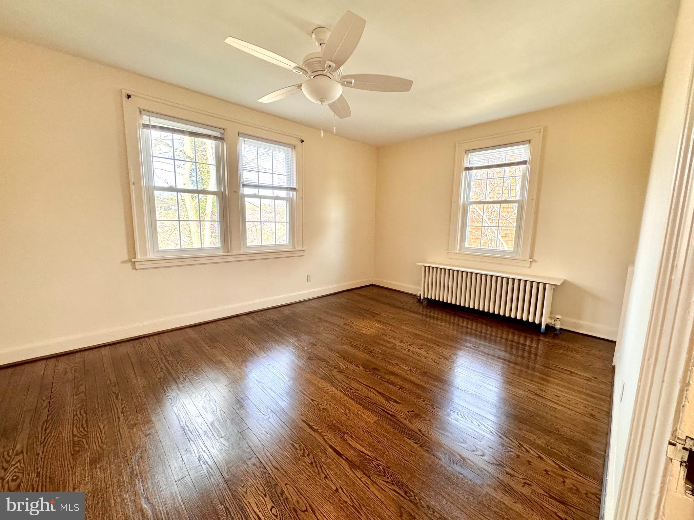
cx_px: 347
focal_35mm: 14
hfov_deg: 102.1
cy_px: 260
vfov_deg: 85.7
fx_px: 281
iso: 250
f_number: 2.2
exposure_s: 1/120
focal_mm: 2.22
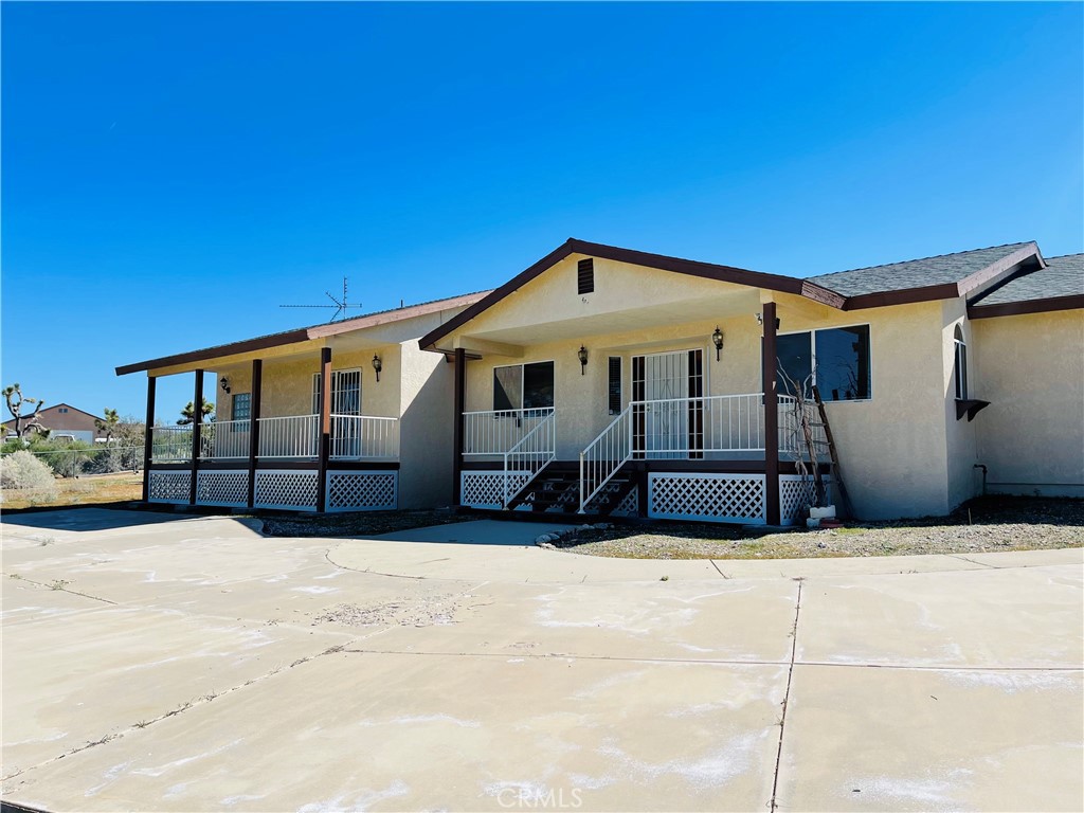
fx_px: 783
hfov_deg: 69.4
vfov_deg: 54.9
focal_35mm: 25
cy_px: 406
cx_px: 542
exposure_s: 1/4717
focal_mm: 5.1
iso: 32
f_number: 1.6
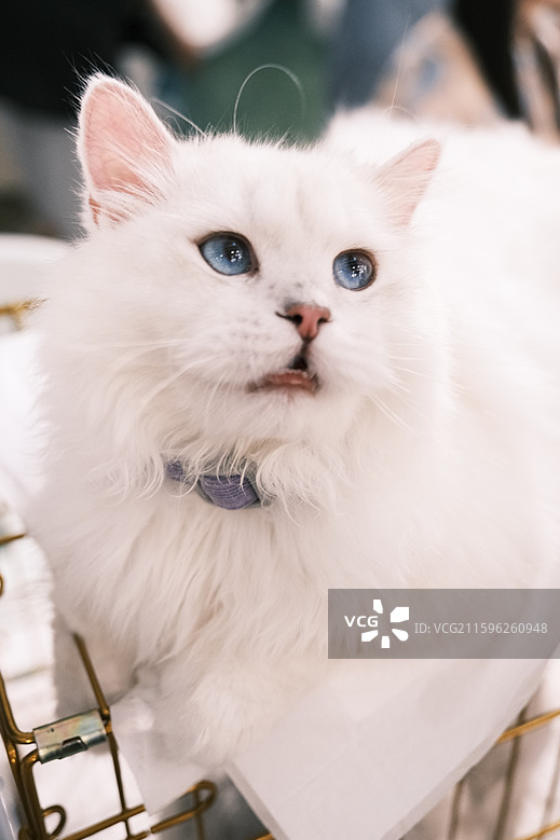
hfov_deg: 35.0
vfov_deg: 50.7
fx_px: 887
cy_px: 422
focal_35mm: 38
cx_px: 281
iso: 2000
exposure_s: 1/400
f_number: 2.8
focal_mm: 24.8
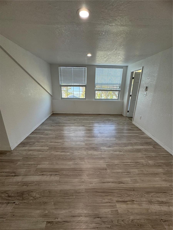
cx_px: 86
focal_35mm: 14
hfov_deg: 85.7
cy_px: 115
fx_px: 93
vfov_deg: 102.1
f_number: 2.2
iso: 100
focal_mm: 2.22
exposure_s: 1/120
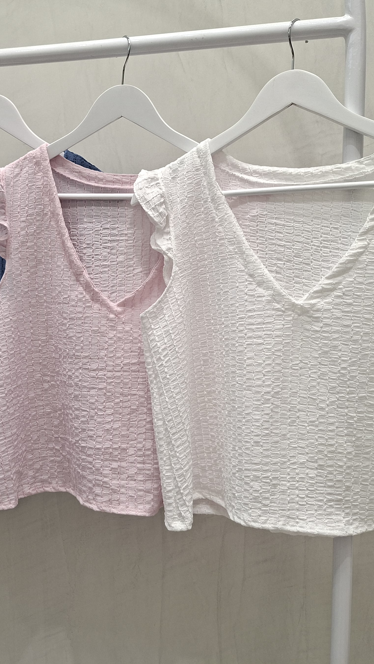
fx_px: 652
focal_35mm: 37
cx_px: 83
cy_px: 297
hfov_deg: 31.3
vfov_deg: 53.9
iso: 80
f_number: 1.8
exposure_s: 1/100
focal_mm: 5.54
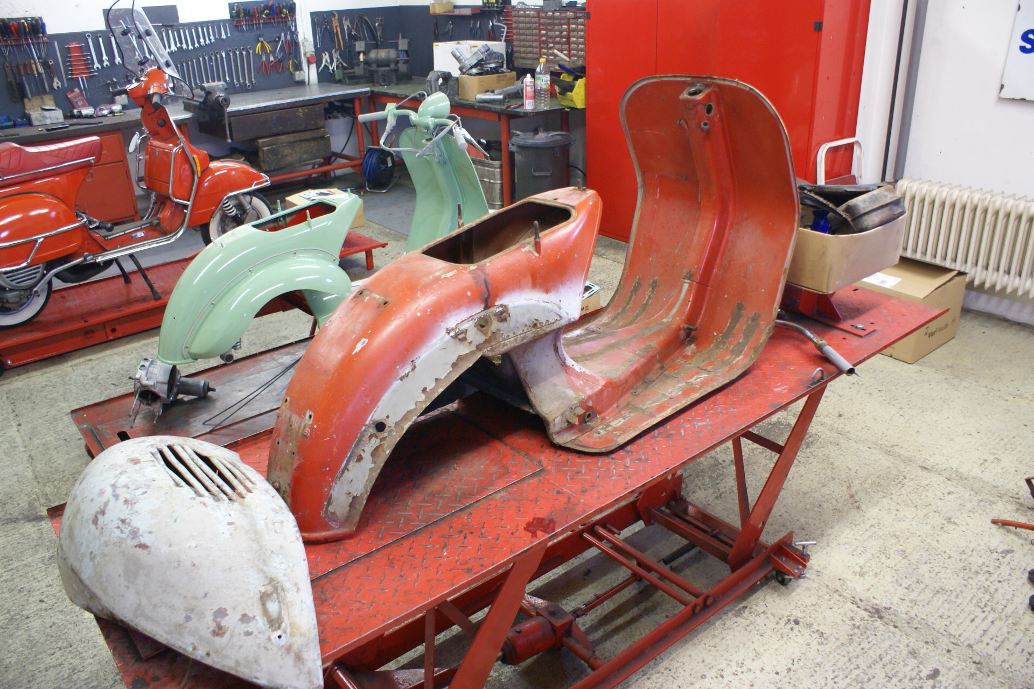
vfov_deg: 47.9
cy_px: 344
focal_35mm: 27
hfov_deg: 67.4
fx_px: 775
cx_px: 517
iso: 400
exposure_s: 1/25
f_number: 3.5
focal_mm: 18
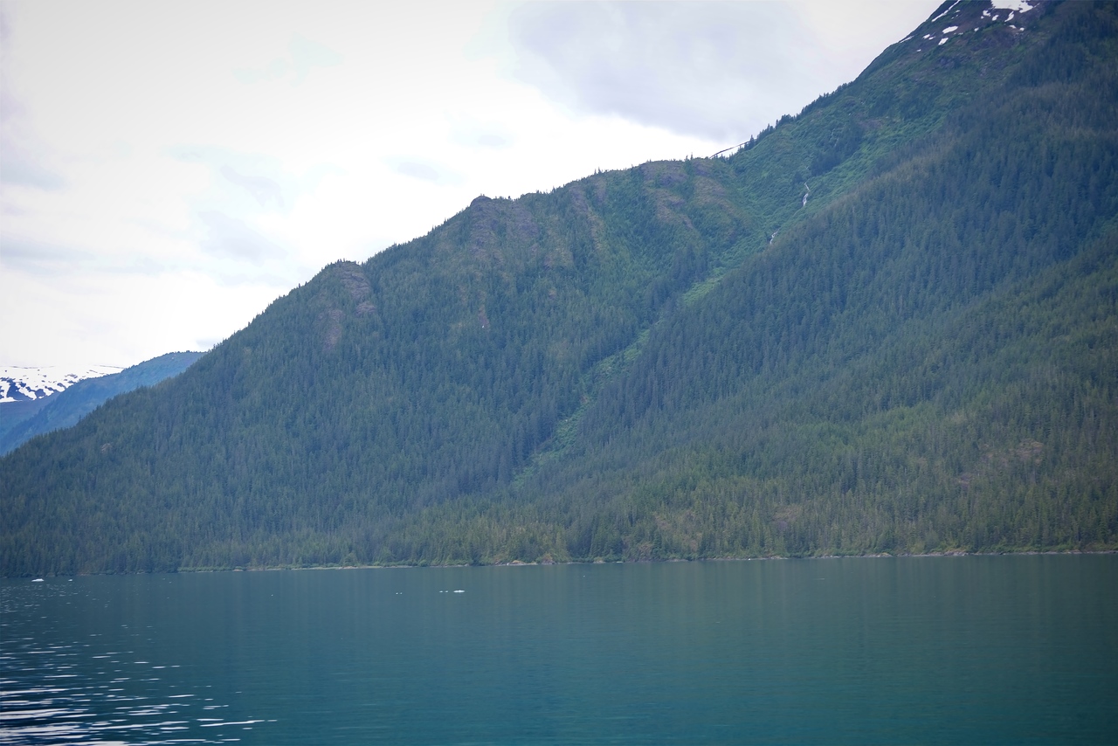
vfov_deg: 14.4
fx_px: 2951
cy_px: 373
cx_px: 559
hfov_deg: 21.5
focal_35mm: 95
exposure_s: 1/200
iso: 100
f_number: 5
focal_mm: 95
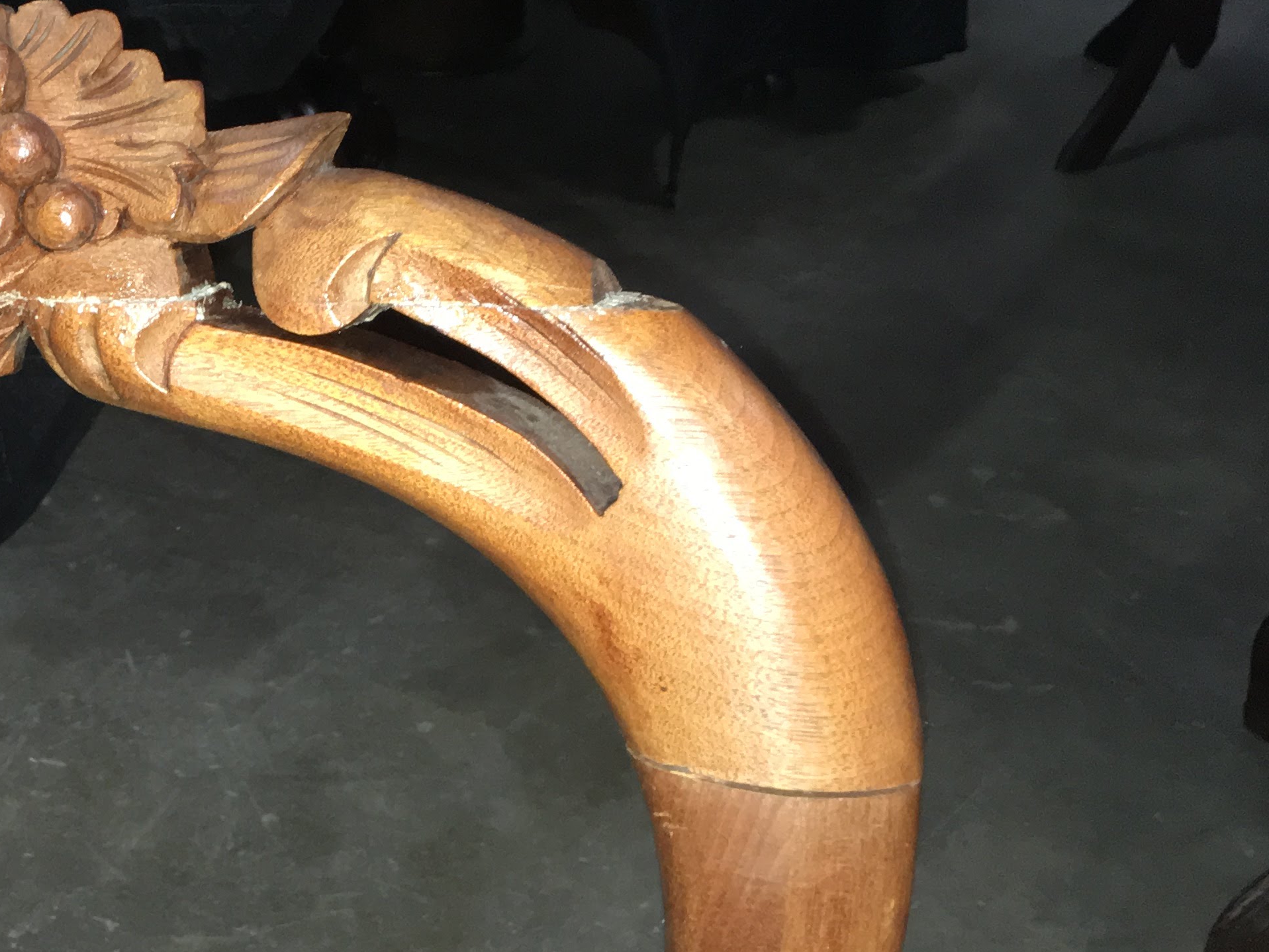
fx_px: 2236
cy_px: 657
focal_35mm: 61
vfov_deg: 23.9
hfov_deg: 29.2
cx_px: -56
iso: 125
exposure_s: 1/16
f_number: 2.2
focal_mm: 4.15
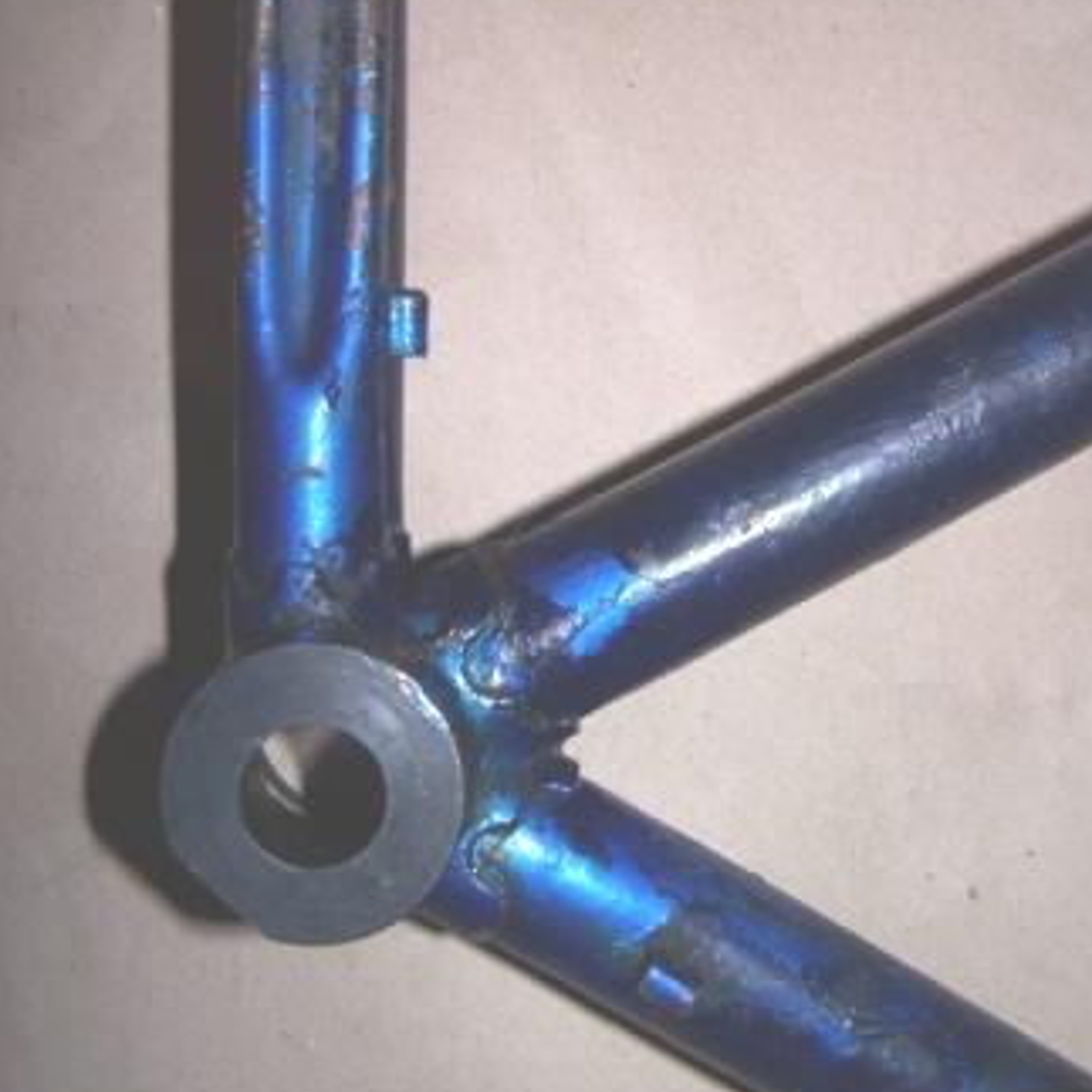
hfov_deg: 34.7
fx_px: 1749
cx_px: 558
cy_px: 494
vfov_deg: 34.7
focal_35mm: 49
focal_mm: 6.7
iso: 80
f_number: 2.8
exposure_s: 1/60
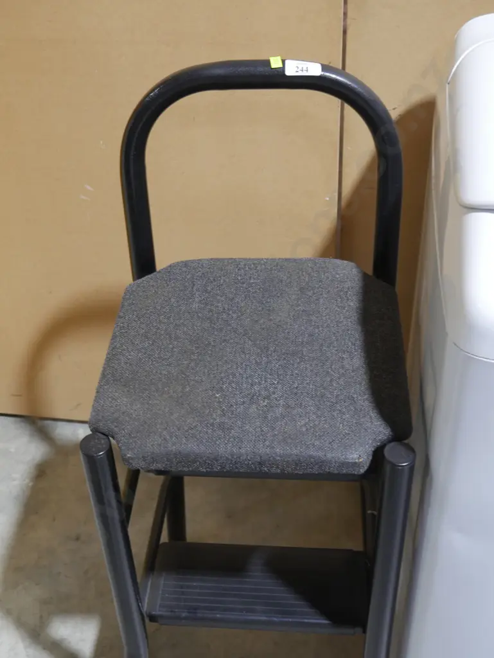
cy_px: 329
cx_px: 247
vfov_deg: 41.2
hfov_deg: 31.5
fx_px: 875
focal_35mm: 46
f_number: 5.1
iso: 800
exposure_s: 1/60
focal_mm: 23
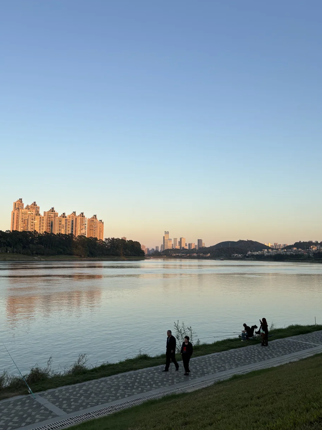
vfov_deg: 58.3
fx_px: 384
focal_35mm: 31
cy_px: 204
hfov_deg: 45.4
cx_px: 145
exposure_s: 1/805
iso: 50
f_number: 1.6
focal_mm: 5.96
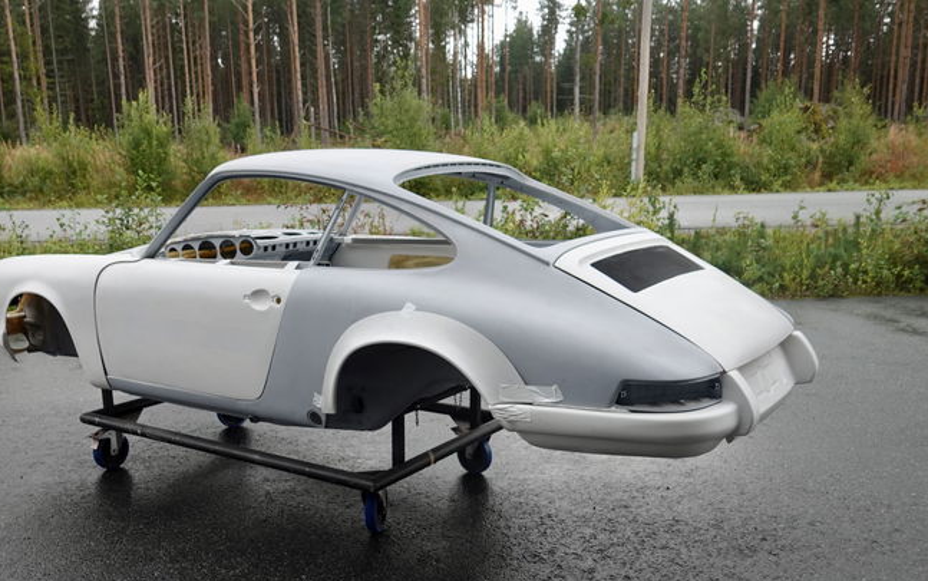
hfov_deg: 64.4
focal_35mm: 29
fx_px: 734
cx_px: 413
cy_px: 298
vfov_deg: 43.2
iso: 100
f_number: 2.8
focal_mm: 9
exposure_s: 1/80
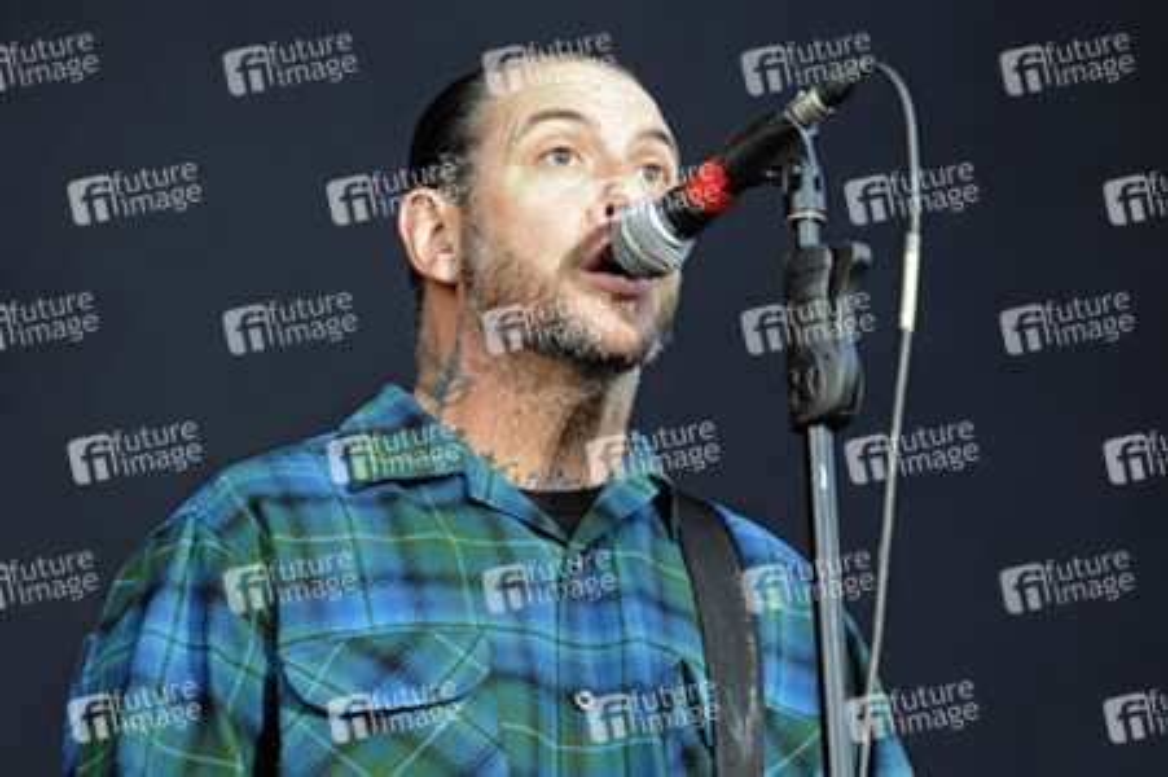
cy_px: 388
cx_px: 584
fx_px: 9726
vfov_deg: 4.6
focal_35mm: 300
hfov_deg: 6.9
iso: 1000
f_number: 4.5
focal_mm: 200
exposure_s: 1/125
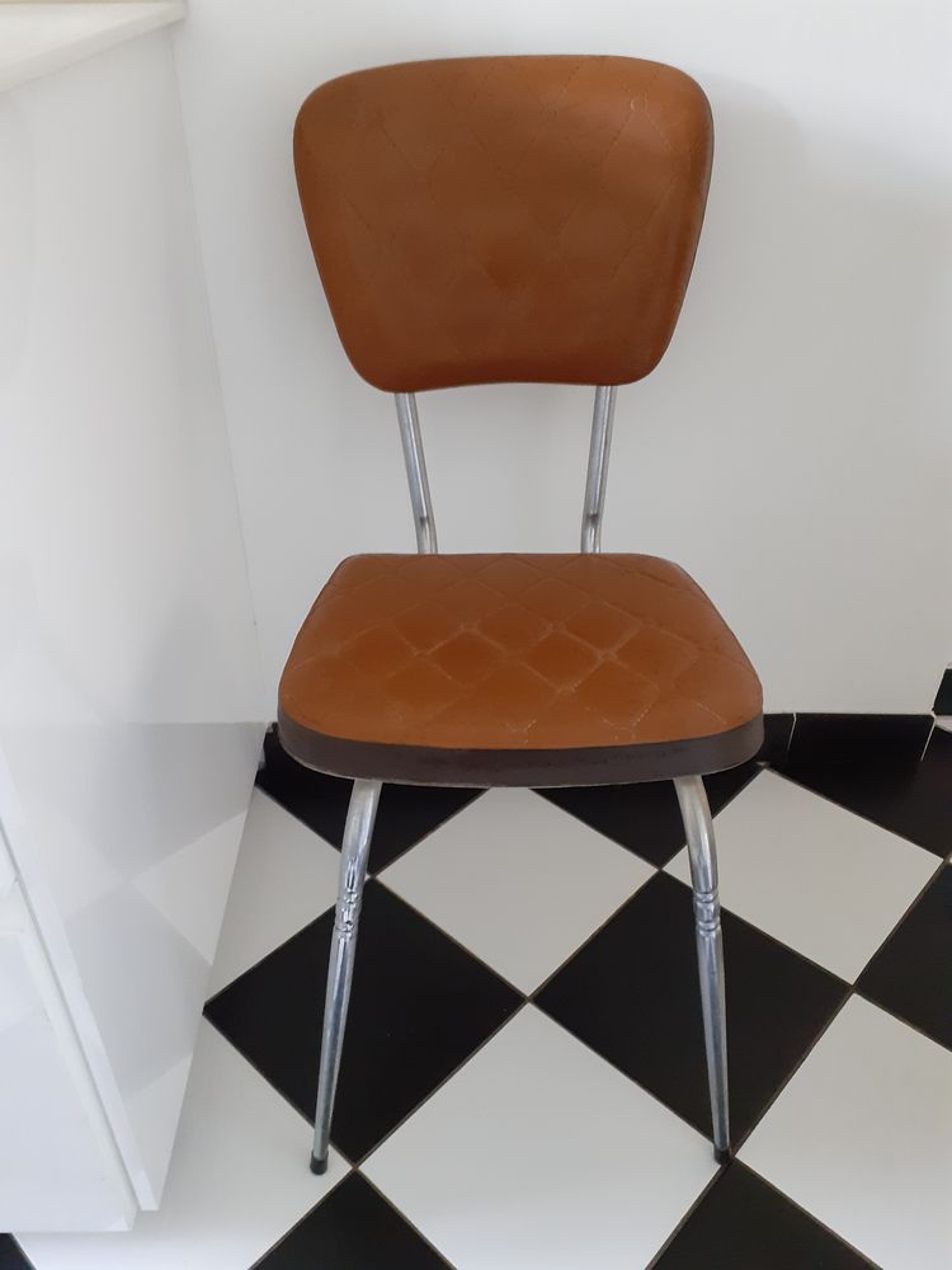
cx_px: 476
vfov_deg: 65.3
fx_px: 990
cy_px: 635
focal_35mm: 27
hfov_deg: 51.4
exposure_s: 1/25
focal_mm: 3.6
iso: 400
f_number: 1.9
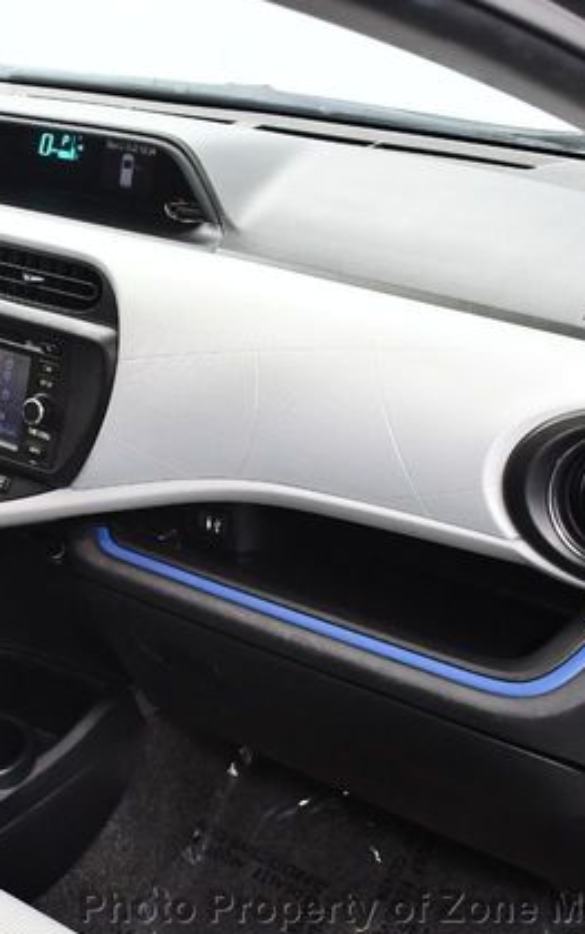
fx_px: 1427
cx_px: 47
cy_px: 473
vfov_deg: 36.3
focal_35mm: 56
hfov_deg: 22.5
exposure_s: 1/100
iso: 3200
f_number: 3.5
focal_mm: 18
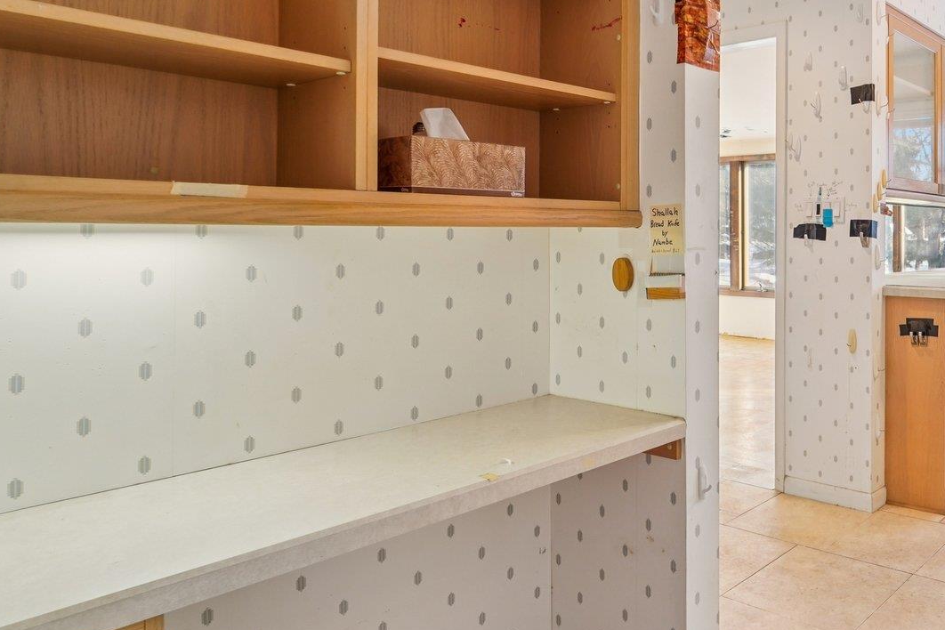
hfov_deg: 59.9
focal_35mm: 27
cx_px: 804
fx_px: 709
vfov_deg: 47.3
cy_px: 223
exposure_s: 1/20
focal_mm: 14
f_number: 8
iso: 400
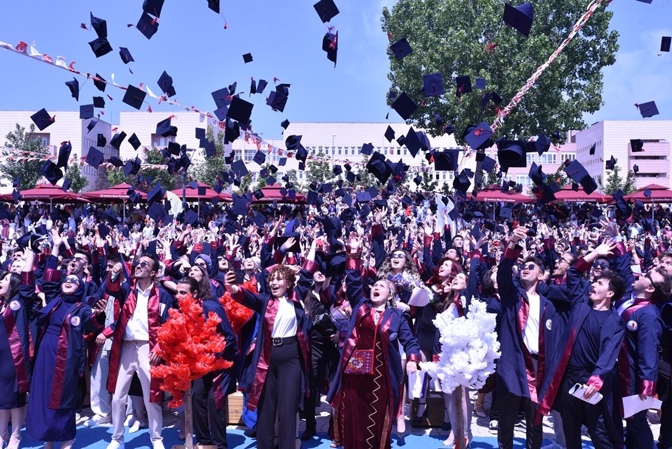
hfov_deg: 50.7
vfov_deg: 35.1
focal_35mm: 38
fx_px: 710
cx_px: 336
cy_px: 224
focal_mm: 38
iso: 500
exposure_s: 1/1000
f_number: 8
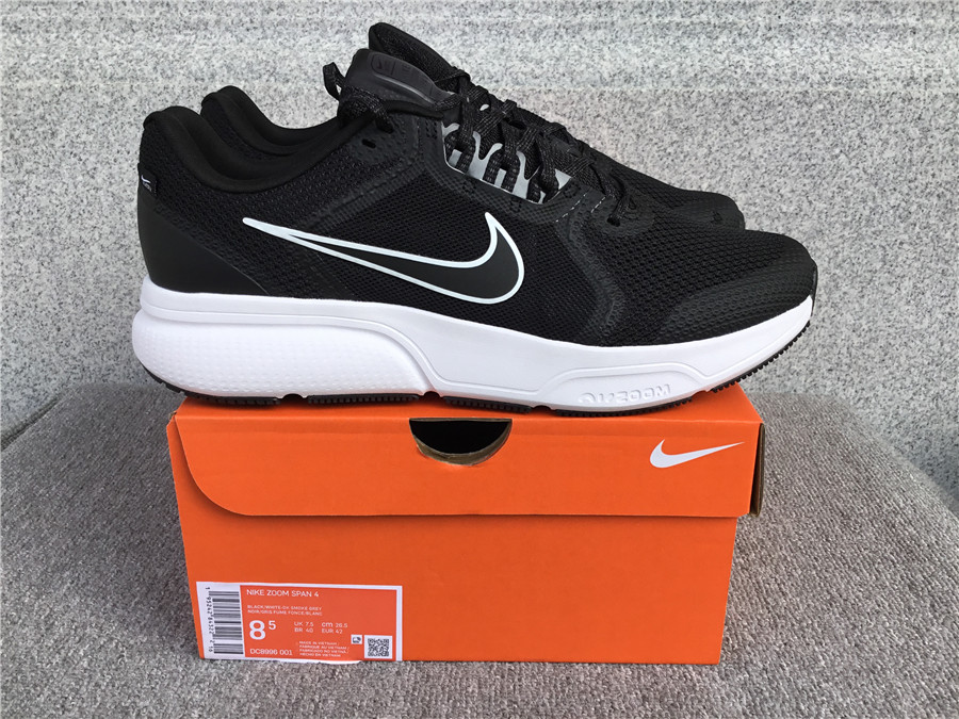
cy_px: 360
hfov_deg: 58.4
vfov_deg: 45.4
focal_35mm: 31
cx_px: 480
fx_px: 859
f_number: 2.4
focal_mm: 3.3
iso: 25
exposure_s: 1/416
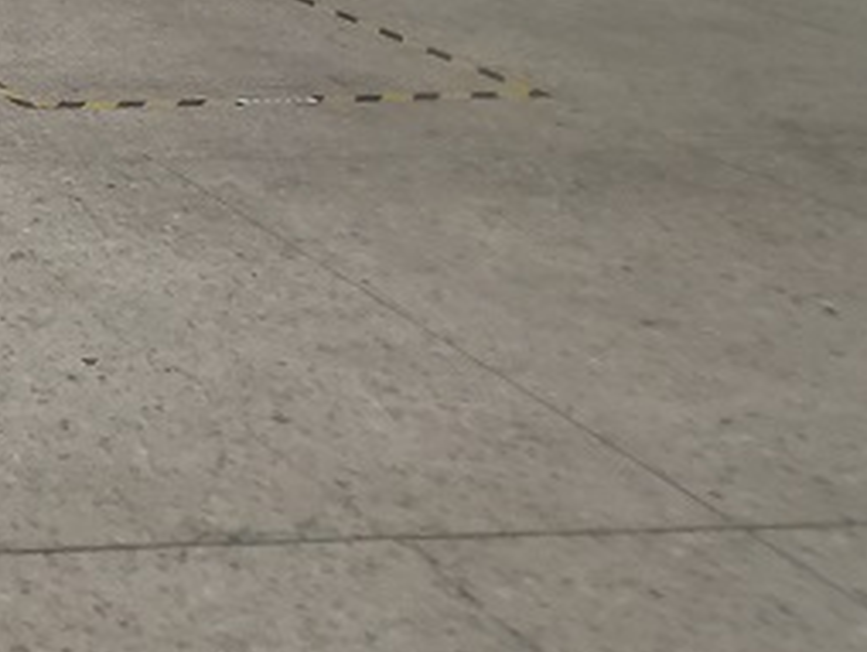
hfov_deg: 20.4
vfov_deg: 20.4
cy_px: -393
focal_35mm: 59
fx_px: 1479
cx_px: -768
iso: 529
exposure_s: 1/33
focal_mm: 2.04
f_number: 2.4
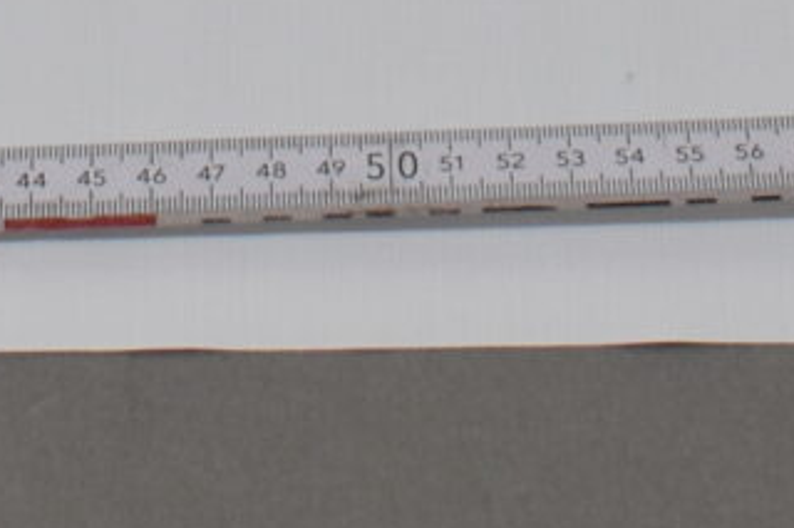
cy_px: -755
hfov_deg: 7.8
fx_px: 5819
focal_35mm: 264
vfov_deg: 5.0
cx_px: 481
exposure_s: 1/125
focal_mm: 22
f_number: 5.6
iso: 320
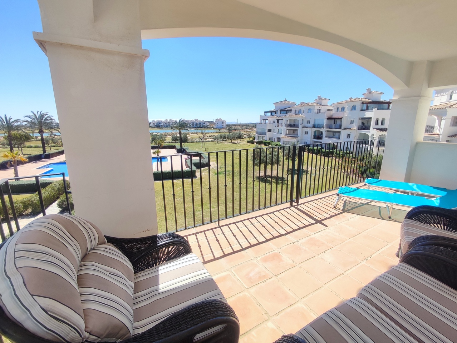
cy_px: 172
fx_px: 211
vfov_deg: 78.2
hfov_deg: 94.5
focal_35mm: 16
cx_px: 228
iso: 50
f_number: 2.2
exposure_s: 1/1208
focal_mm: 1.65
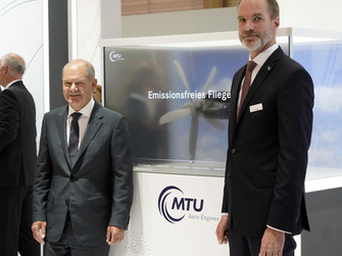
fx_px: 869
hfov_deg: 22.3
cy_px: 127
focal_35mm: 88
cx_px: 161
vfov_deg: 16.8
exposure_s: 1/400
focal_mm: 68
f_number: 5.6
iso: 3200
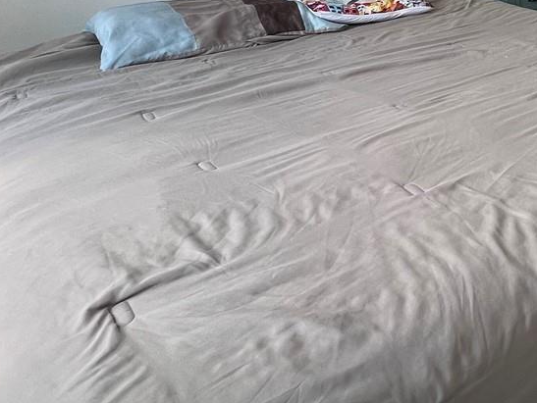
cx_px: 667
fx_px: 590
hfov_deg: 36.1
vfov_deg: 31.2
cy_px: -90
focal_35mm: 38
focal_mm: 1.57
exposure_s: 1/207
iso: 32
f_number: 1.8
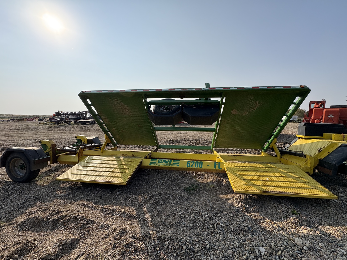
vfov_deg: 85.7
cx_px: 174
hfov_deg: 102.1
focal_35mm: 14
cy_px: 130
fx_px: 140
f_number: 2.2
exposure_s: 1/1832
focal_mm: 2.22
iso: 64
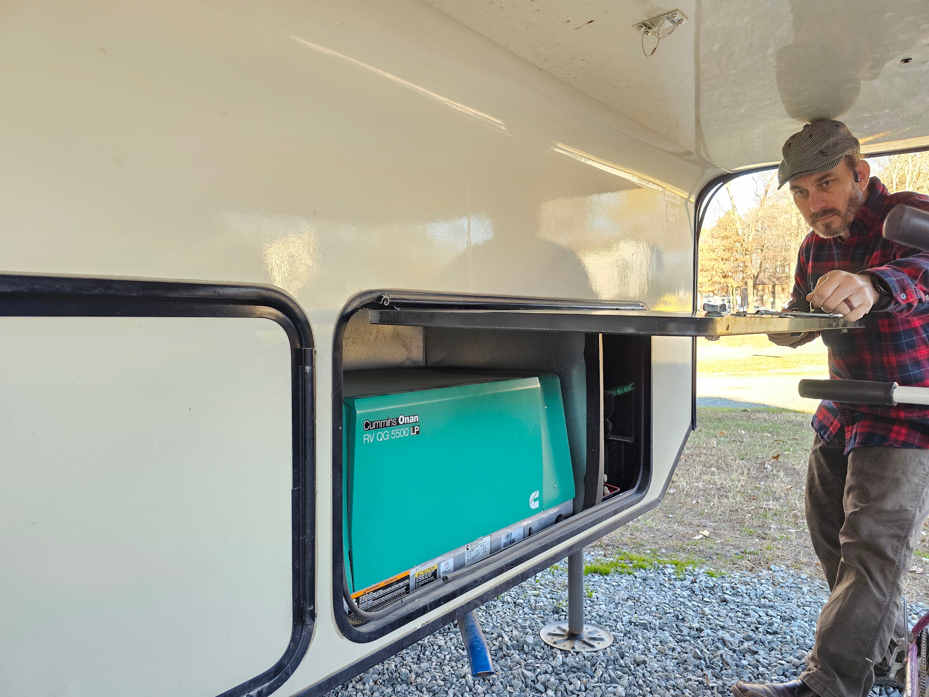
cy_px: 348
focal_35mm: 23
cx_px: 464
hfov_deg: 73.9
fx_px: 617
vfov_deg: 58.9
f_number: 1.7
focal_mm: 6.3
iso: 320
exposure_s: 1/240
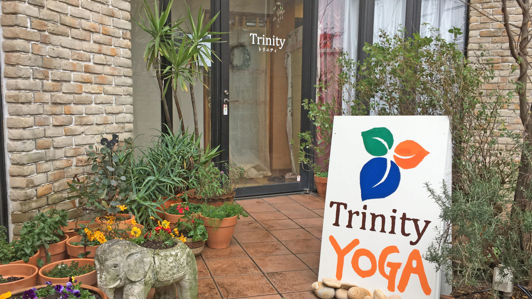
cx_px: 267
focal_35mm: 33
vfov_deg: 35.6
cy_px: 160
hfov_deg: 59.5
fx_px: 466
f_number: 2.2
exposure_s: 1/120
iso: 40
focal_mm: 4.15
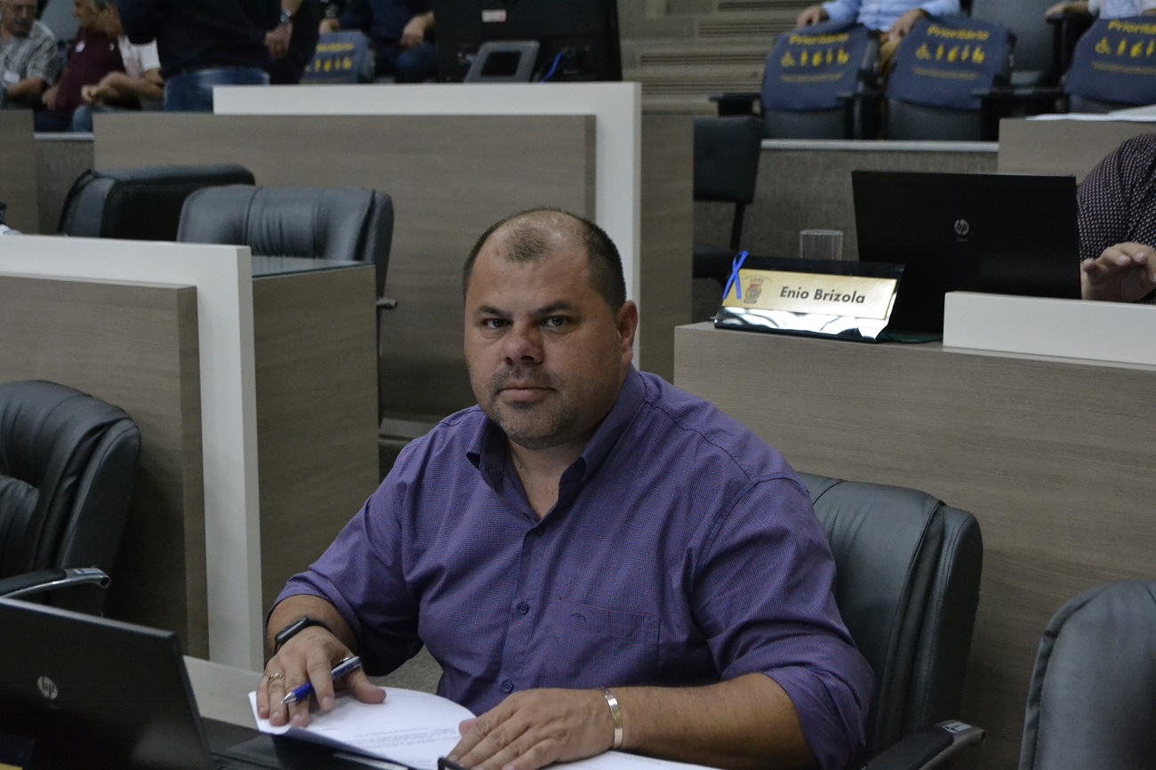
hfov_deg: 36.9
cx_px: 578
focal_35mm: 54
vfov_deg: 25.0
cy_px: 385
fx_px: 1733
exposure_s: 1/125
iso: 3200
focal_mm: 36
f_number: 5
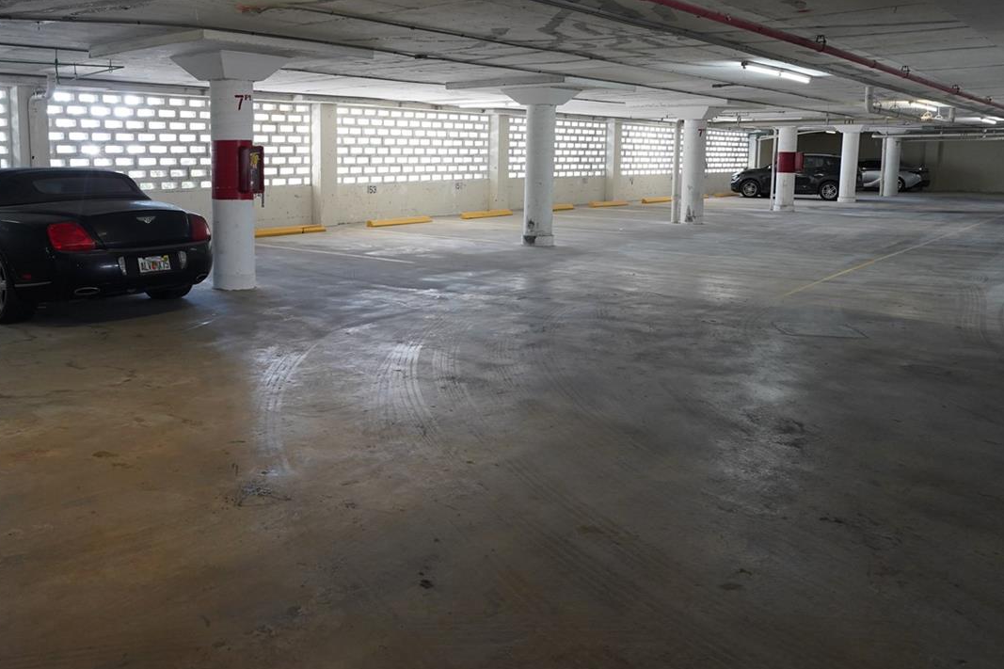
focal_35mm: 30
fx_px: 836
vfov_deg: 43.3
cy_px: 259
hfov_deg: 61.3
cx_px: 392
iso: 1600
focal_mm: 20
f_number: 4
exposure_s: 1/160
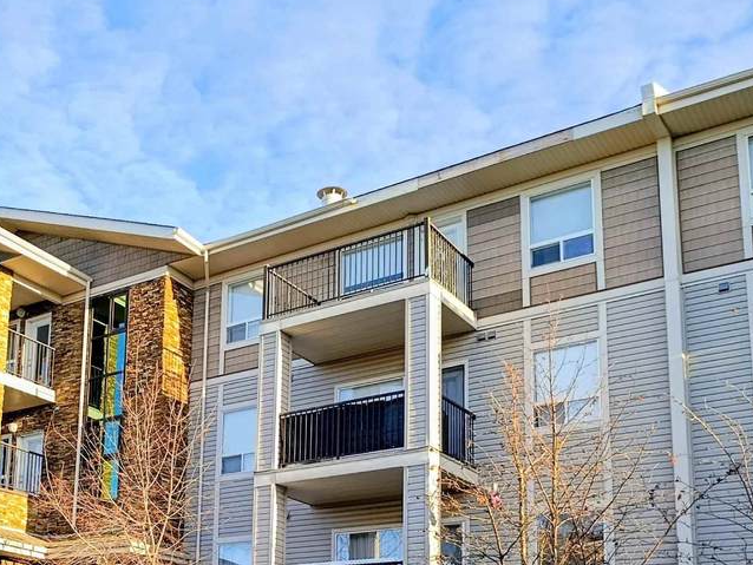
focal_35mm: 46
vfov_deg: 29.9
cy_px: 528
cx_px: 188
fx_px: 1001
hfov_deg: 40.1
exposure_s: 1/166
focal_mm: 6.11
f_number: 1.65
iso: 50
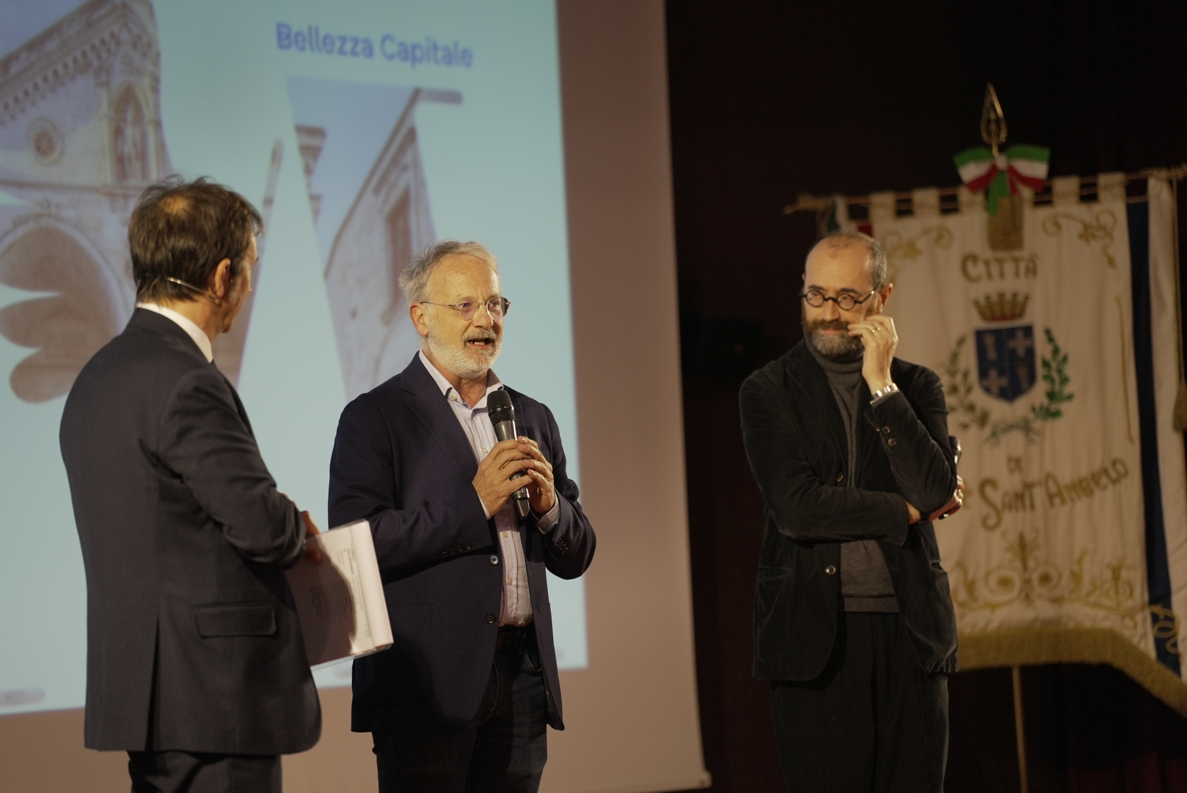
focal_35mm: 150
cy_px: 396
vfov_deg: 9.2
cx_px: 594
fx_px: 4948
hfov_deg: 13.7
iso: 1000
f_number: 2.8
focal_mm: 150
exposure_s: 1/160
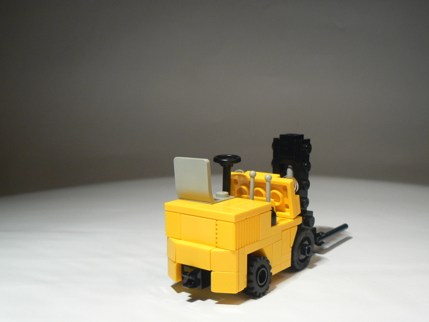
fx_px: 533
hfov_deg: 43.8
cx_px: 228
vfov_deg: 33.5
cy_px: 191
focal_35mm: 43
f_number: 3.2
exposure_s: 1/60
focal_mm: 6
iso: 80
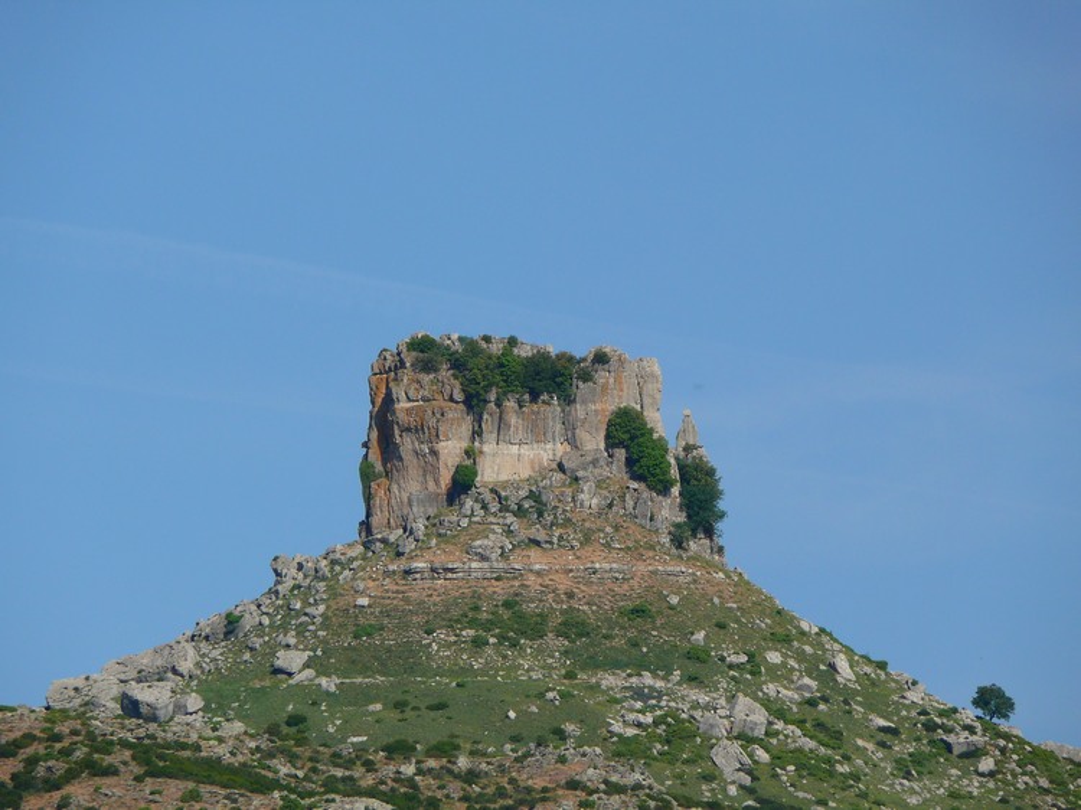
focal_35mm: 420
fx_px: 13112
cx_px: 540
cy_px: 405
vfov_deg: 3.5
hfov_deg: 4.7
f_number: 5
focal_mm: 88.8
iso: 100
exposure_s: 1/250
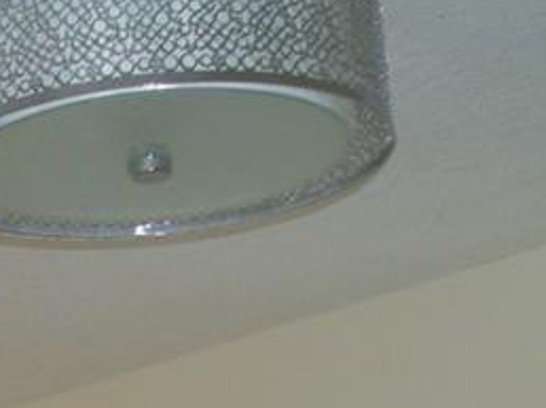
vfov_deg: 11.1
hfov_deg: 15.2
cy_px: 644
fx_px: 2001
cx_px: -25
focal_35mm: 127
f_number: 2.9
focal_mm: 5.7
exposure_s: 1/30
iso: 80
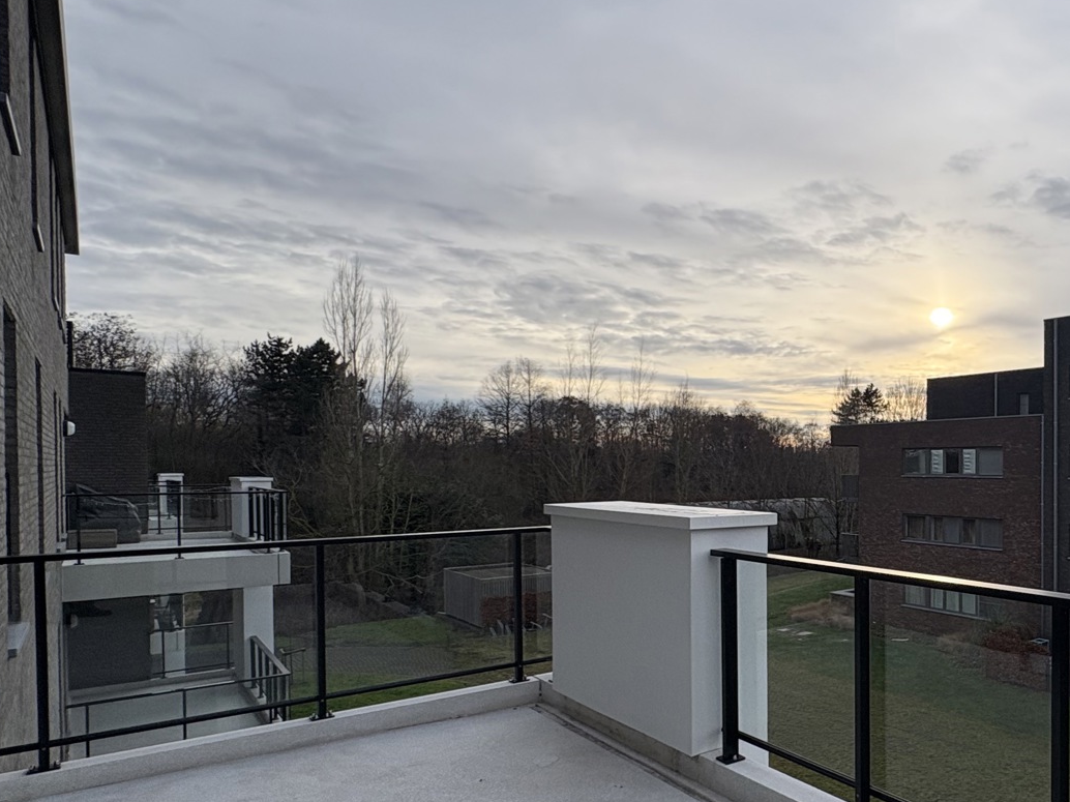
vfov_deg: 52.7
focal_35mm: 26
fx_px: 803
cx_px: 916
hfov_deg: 59.6
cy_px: 481
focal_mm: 2.22
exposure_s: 1/944
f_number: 2.2
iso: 50
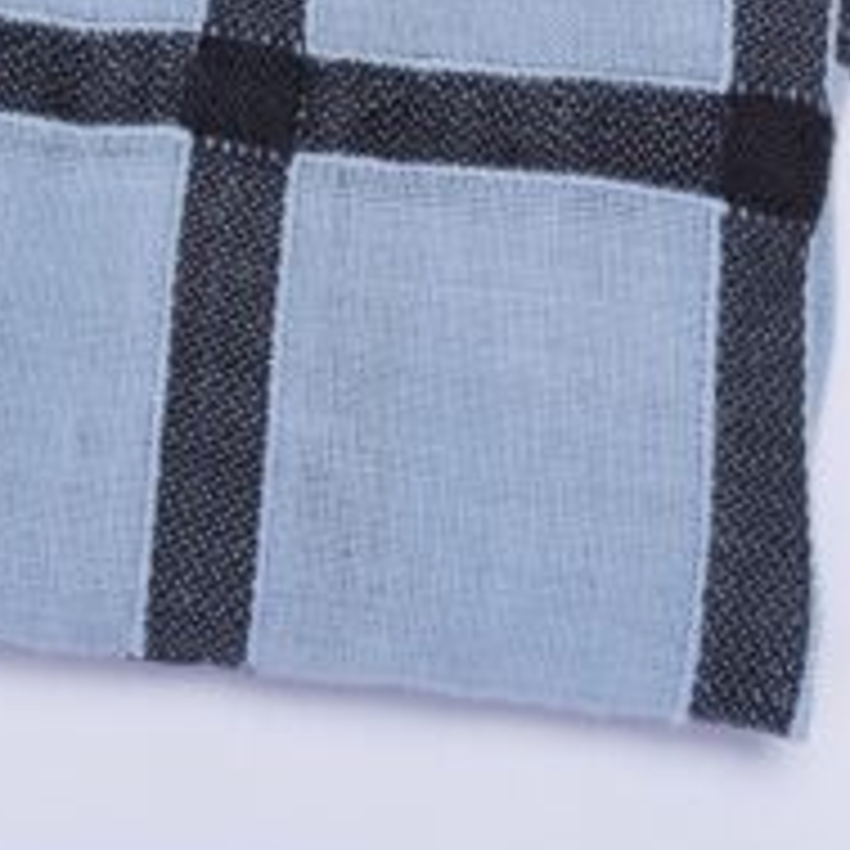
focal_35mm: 128
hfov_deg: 13.6
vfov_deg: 13.6
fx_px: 3556
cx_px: 265
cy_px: 151
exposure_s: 1/125
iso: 100
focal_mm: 38
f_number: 11
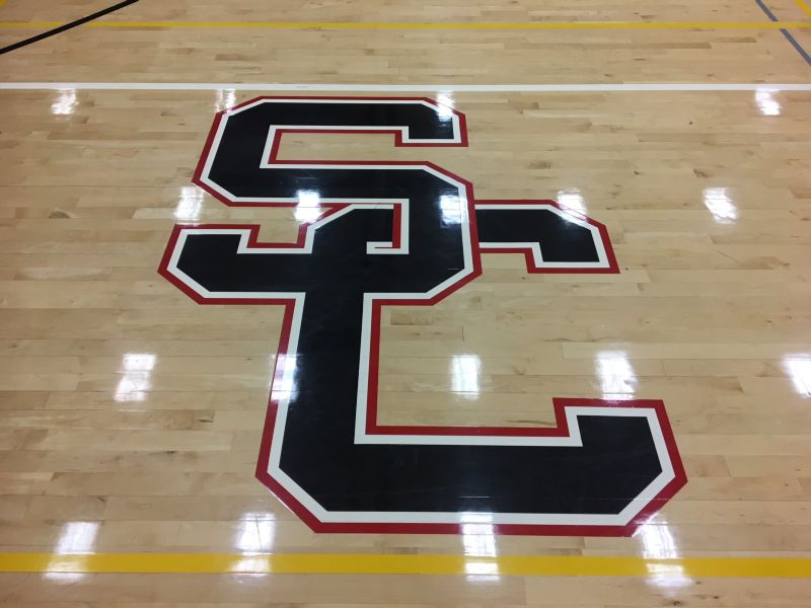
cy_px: 304
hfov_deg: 61.7
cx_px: 406
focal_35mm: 29
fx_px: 679
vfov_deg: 48.2
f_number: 2.2
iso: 25
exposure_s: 1/30
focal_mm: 4.15
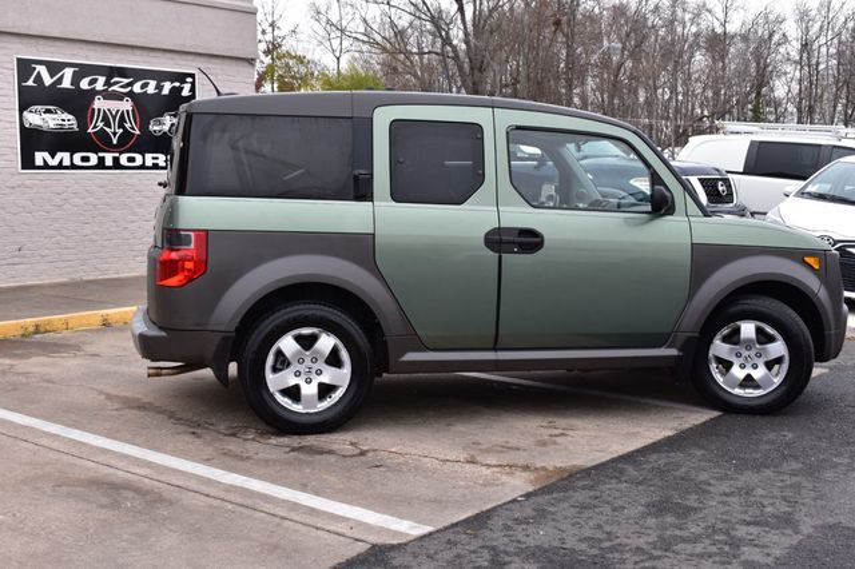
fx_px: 1068
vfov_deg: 29.8
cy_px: 284
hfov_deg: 43.6
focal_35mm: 45
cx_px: 428
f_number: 8
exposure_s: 1/60
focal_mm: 30
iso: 400
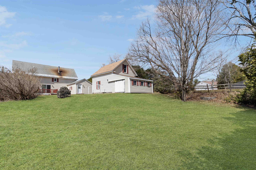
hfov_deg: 100.4
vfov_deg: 77.3
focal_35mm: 15
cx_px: 128
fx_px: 107
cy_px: 85
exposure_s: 1/200
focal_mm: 10
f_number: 8
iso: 100
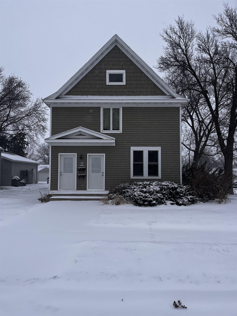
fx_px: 237
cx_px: 118
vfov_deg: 67.3
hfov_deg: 53.1
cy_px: 158
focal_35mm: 26
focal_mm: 5.1
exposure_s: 1/3311
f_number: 1.6
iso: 50
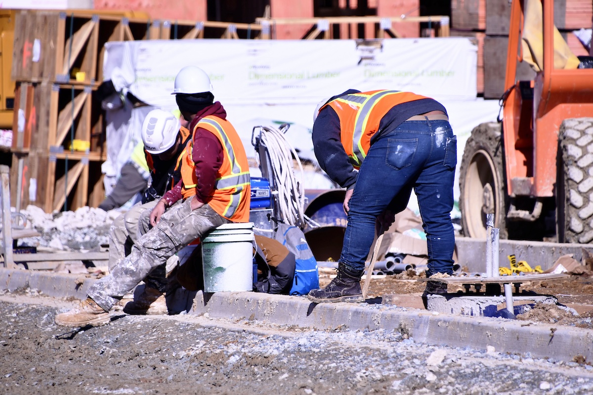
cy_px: 198
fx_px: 7409
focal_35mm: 450
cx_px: 296
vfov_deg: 3.1
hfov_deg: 4.6
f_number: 8
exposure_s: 1/500
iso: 100
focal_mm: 300
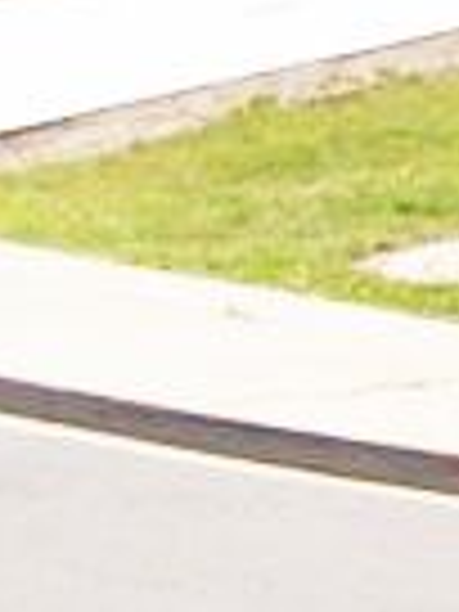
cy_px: -162
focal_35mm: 211
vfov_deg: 9.2
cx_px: 1143
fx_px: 3730
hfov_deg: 6.6
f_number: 5.4
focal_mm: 7.6
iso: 80
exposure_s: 1/477
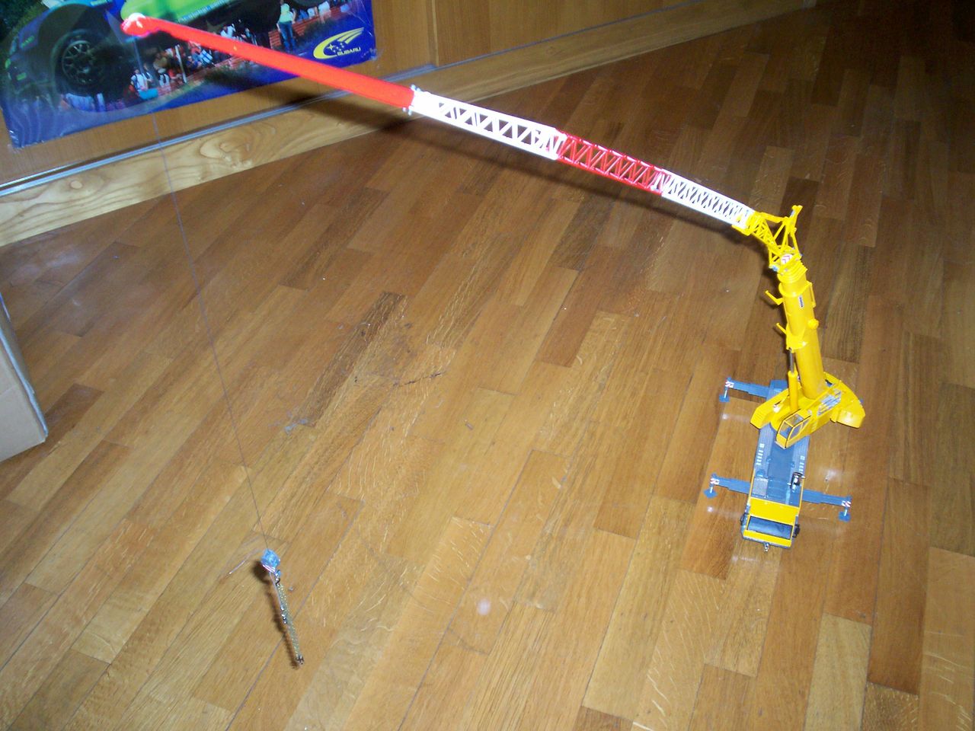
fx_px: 1014
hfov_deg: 51.4
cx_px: 488
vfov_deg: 39.7
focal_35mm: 36
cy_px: 366
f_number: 4.5
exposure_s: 1/64
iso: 140
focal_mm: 5.9
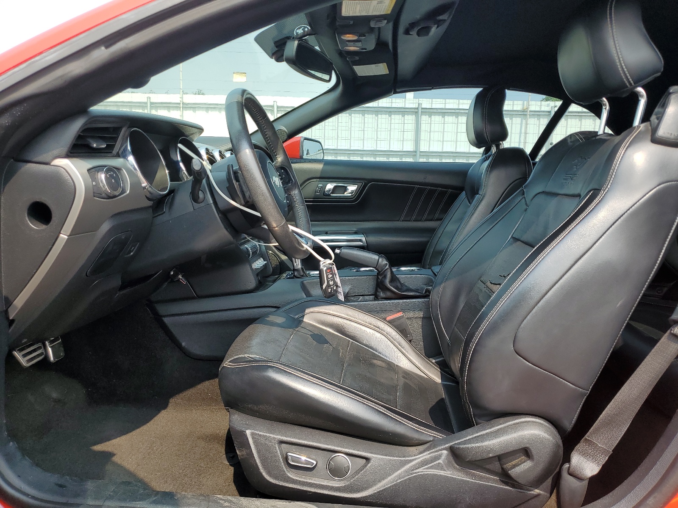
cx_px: 339
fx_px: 509
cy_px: 254
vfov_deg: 53.1
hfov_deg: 67.3
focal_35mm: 26
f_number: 1.5
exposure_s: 1/833
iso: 50
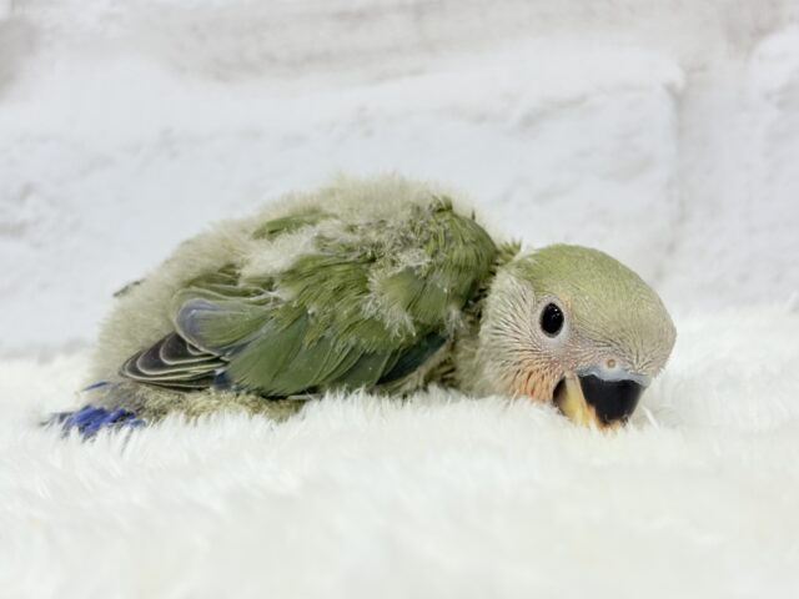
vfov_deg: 28.0
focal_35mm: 52
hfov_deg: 36.8
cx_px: 400
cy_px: 300
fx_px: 1200
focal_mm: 5.96
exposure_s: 1/50
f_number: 1.6
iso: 32
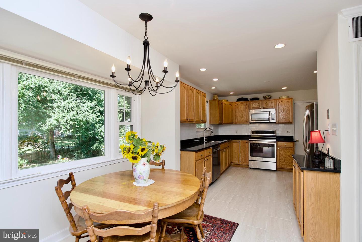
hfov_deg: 96.7
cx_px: 181
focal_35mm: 16
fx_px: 161
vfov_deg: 73.7
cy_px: 121
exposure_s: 1/80
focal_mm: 11
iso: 320
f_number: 7.1
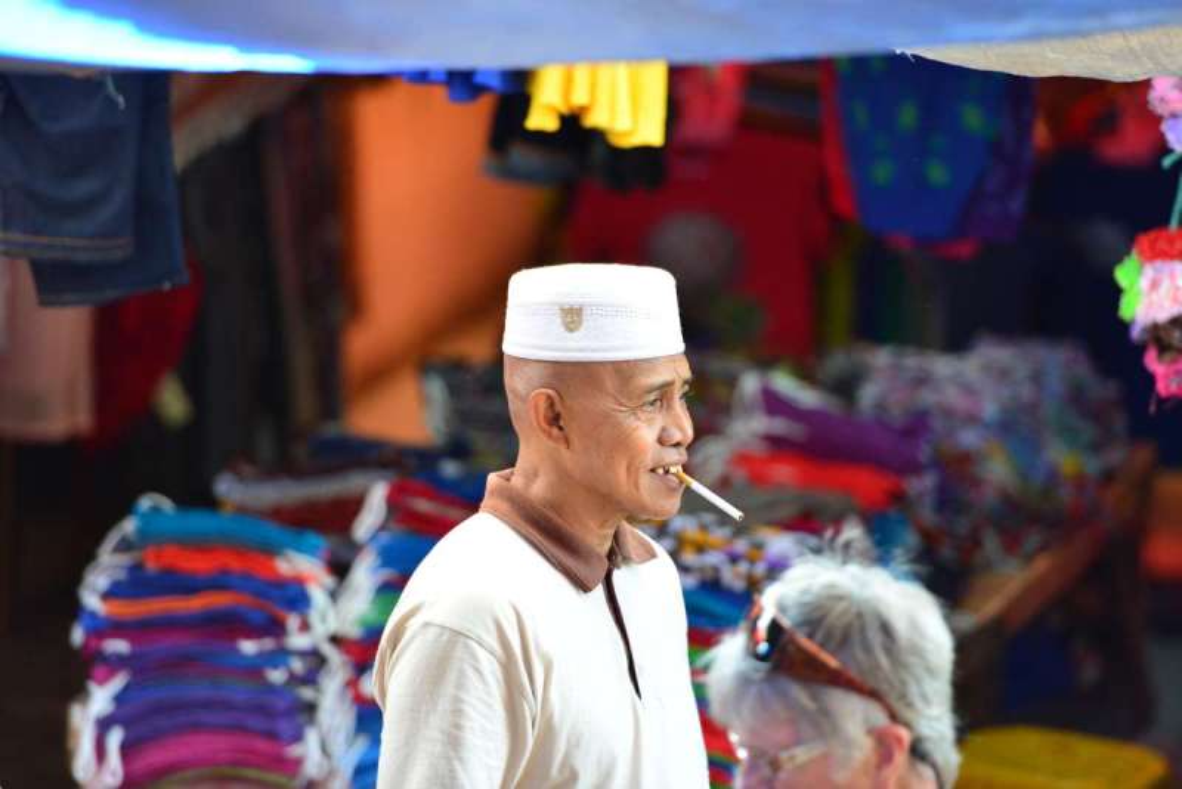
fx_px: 6569
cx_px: 591
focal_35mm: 200
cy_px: 394
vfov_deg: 6.9
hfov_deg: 10.3
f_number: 2.8
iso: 2200
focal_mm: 200
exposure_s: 1/200
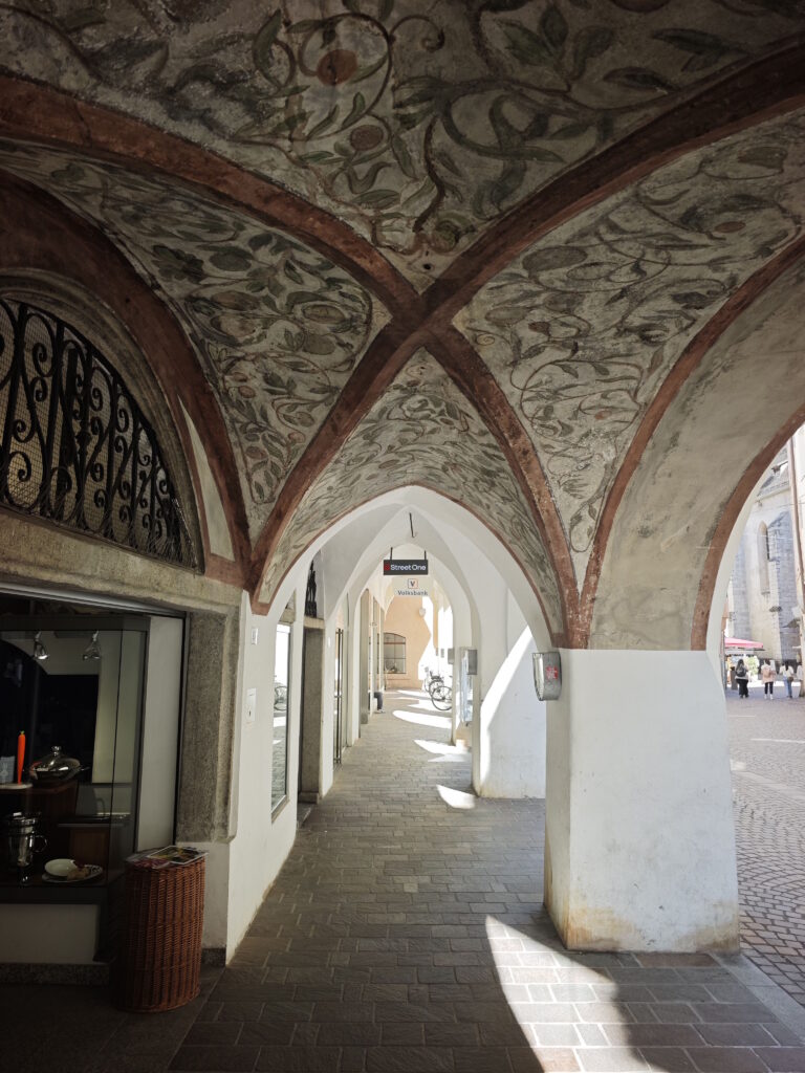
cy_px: 536
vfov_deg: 73.9
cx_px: 402
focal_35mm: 23
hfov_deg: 58.9
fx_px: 713
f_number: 2
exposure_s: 1/146
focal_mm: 8.72
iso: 50
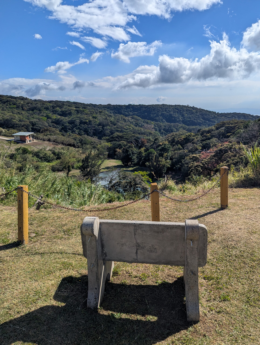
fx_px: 240
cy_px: 172
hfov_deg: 56.9
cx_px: 130
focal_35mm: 24
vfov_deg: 71.5
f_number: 1.85
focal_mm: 6.81
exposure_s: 1/4049
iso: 44
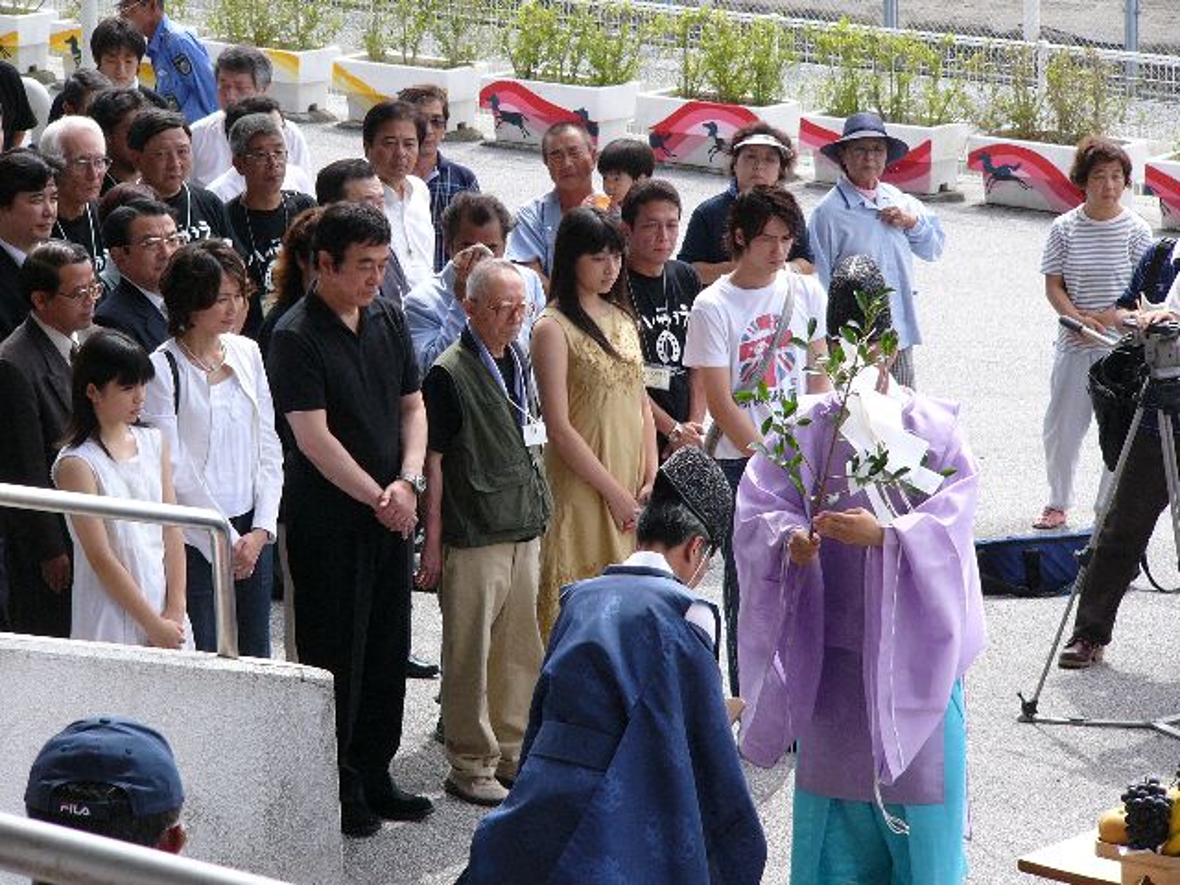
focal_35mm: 161
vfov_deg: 9.2
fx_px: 5488
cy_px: 442
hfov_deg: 12.3
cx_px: 590
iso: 100
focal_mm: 26.8
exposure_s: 1/1000
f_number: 2.8
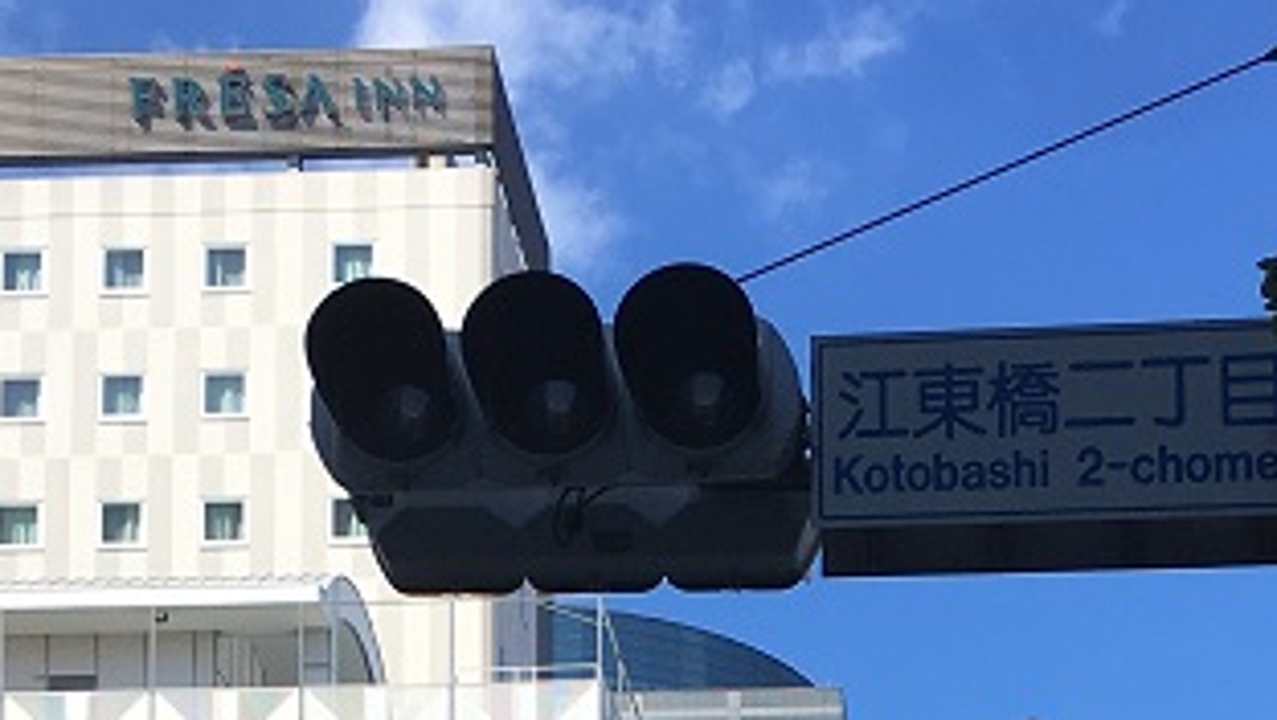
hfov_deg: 20.8
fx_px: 3456
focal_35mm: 102
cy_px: 1563
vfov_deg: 10.6
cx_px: 945
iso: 25
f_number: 2.2
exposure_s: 1/1425
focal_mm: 4.15
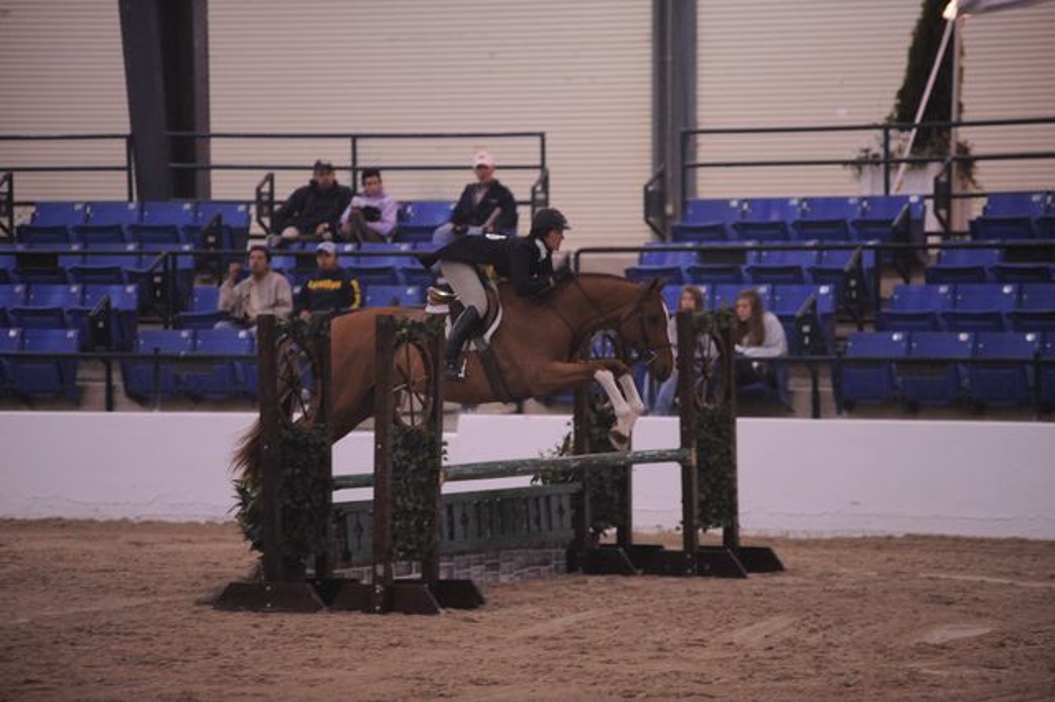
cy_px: 351
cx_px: 528
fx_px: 5858
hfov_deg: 10.3
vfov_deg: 6.9
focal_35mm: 200
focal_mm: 200
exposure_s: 1/400
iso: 5000
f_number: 2.8
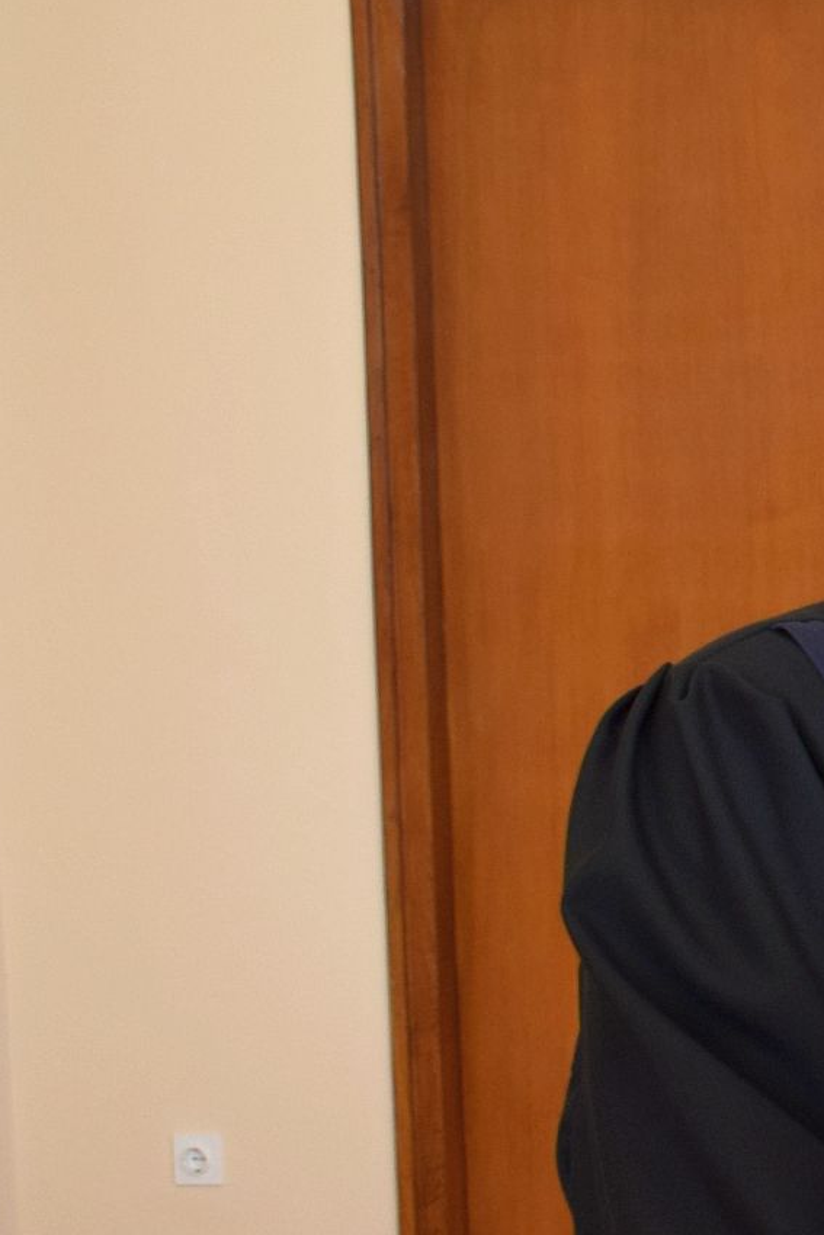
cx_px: 1372
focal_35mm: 71
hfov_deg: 16.7
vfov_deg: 28.3
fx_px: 2441
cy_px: 780
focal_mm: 21
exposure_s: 1/100
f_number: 5
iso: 400
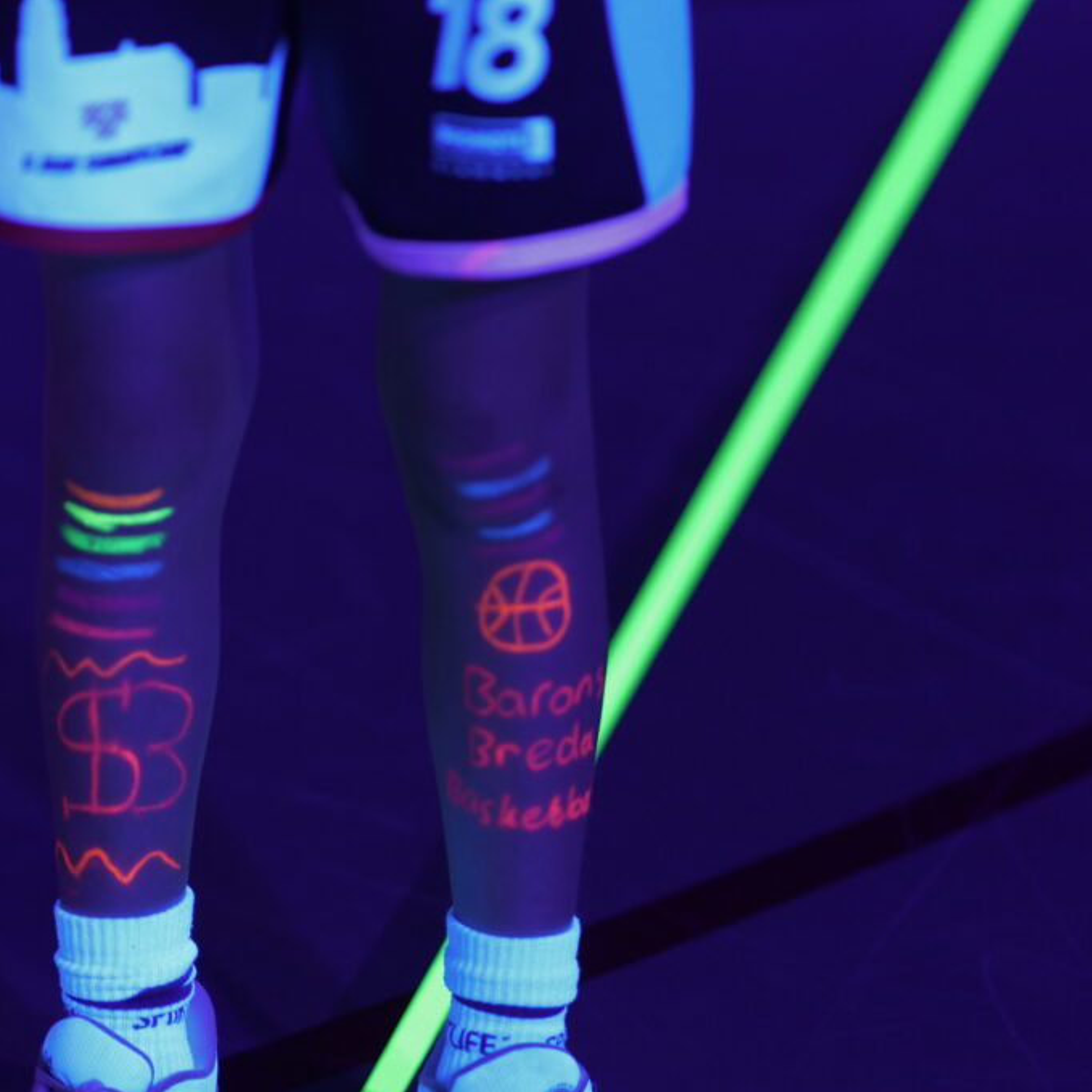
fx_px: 3890
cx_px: 384
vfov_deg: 16.0
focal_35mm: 109
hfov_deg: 16.0
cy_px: 548
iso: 3200
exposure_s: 1/100
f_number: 1.8
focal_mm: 85
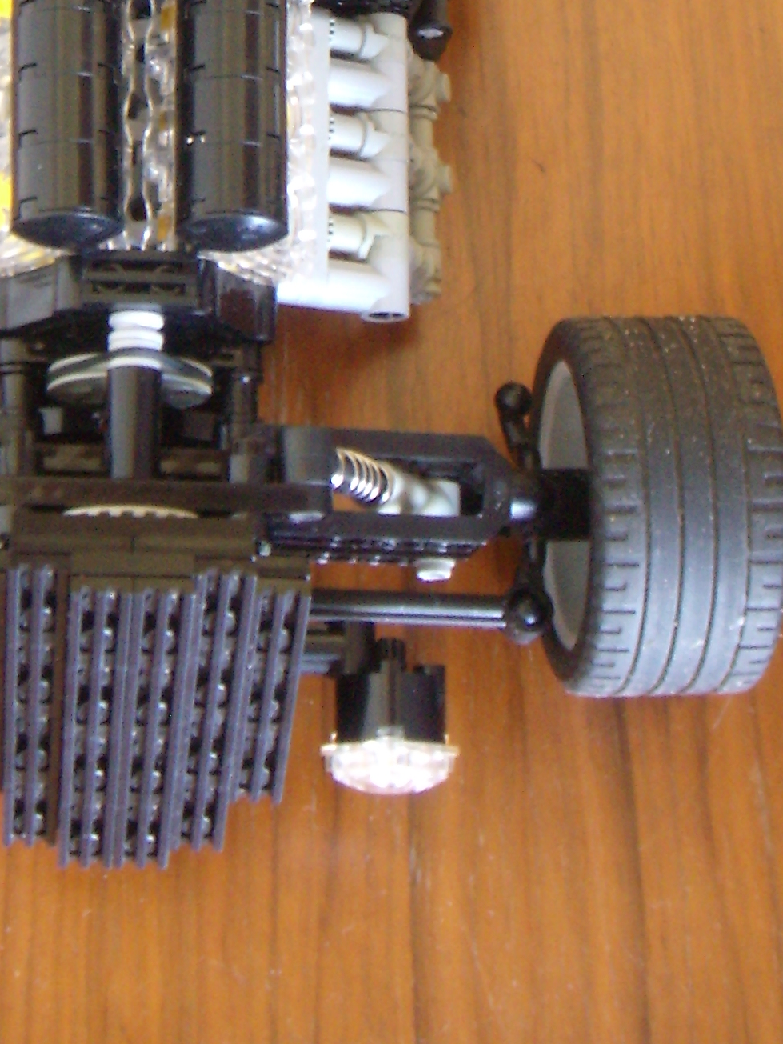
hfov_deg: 17.8
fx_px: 2473
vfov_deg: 22.6
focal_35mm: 82
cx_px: 123
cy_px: -70
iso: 161
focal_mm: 6.4
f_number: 3.5
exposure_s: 1/4
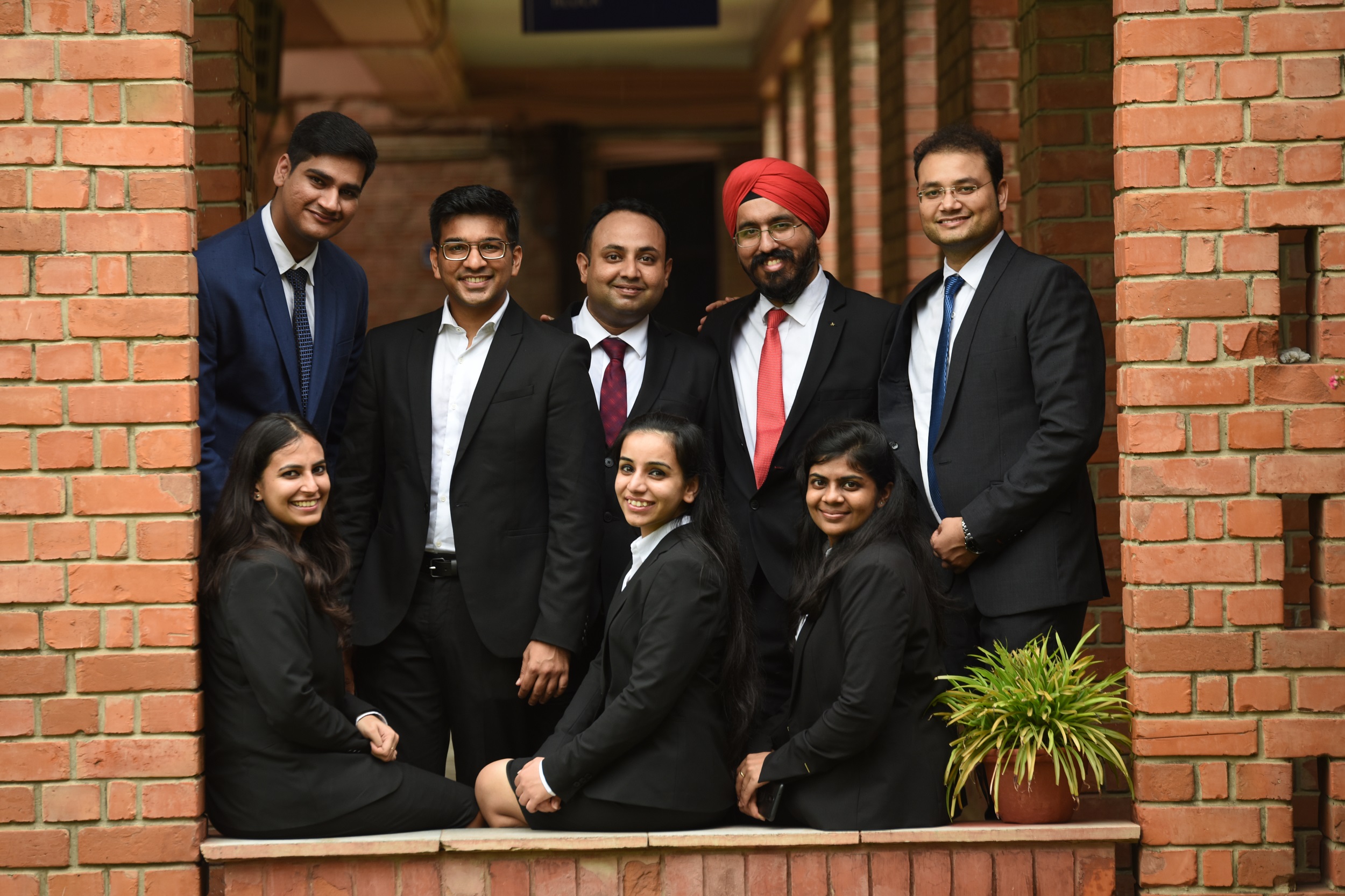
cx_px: 672
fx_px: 6163
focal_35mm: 165
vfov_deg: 8.3
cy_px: 448
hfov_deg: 12.5
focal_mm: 165
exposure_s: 1/160
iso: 400
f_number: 4
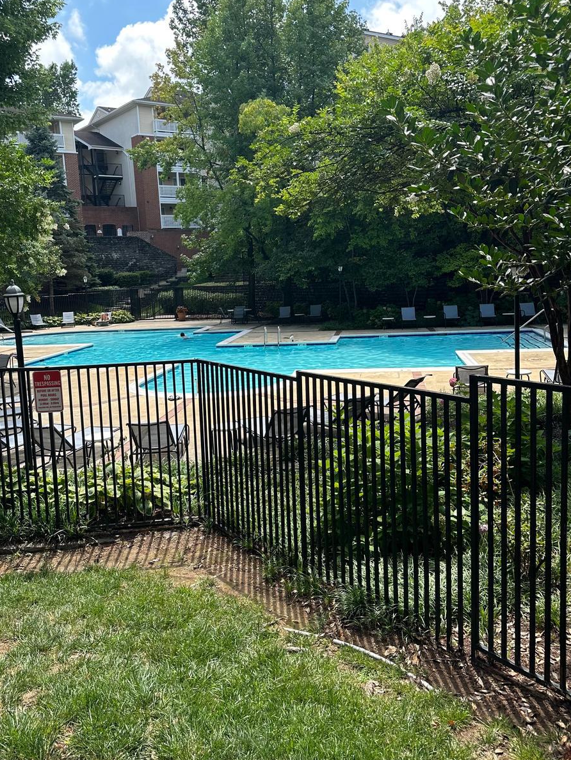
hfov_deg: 45.3
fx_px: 682
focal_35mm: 31
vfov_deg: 58.3
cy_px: 352
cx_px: 242
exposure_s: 1/1473
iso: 80
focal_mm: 6.86
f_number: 1.78
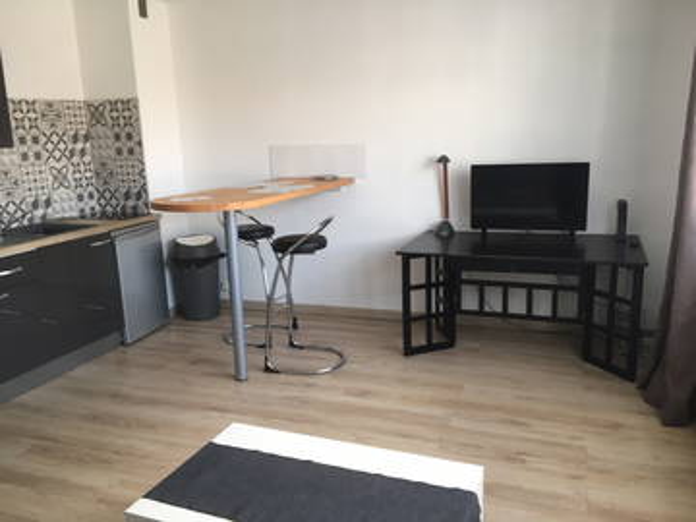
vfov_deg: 48.2
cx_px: 348
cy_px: 261
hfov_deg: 61.7
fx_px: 583
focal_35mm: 29
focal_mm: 4.15
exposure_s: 1/33
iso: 80
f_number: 2.2
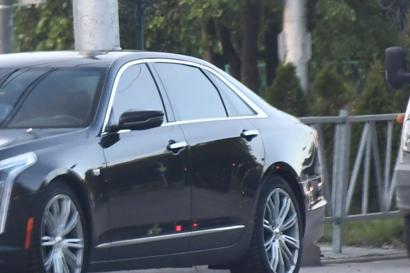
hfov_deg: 5.1
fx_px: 4589
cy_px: 103
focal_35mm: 403
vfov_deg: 3.4
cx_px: 13
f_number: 5.6
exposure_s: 1/125
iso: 1000
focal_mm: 130
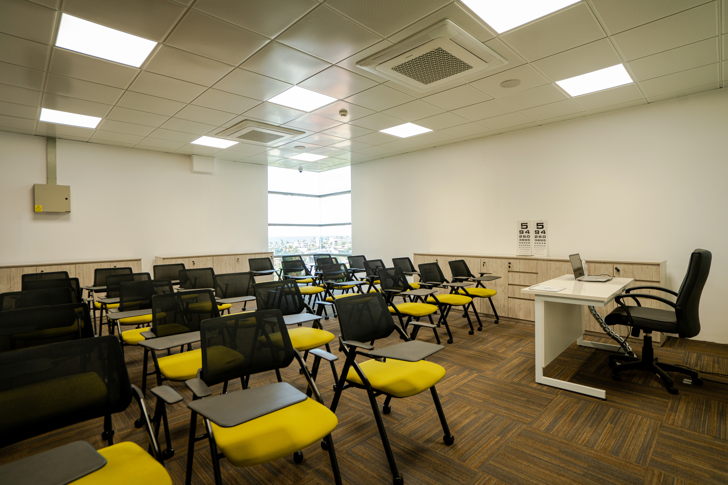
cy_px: 242
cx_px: 364
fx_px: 344
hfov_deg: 93.3
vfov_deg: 70.5
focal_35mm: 17
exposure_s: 1/60
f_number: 4
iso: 500
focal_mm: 17
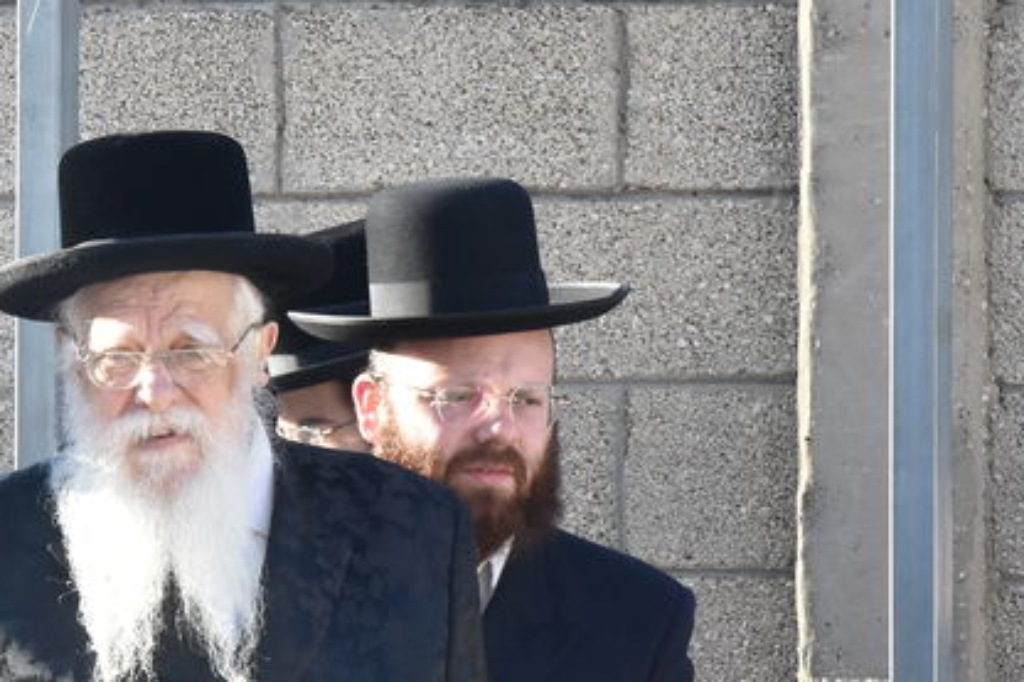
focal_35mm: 505
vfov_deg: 2.7
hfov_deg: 4.1
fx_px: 14358
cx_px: 222
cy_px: 412
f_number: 16
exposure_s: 1/160
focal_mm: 100
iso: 1000
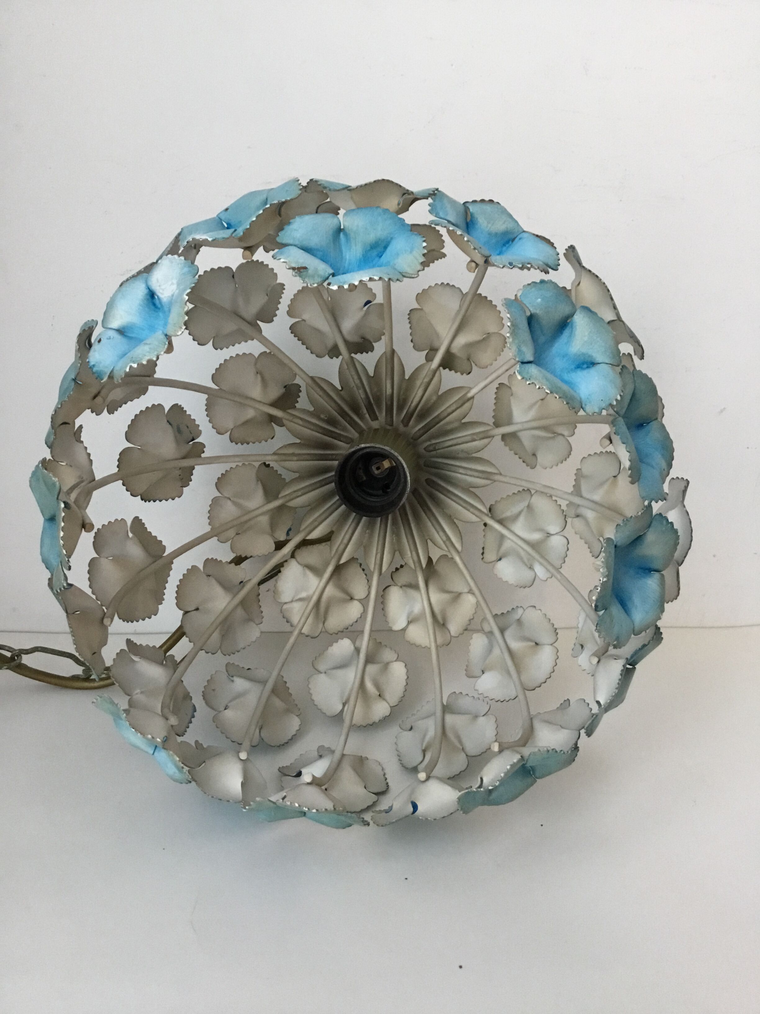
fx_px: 907
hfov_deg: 45.4
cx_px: 380
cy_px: 507
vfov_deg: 58.4
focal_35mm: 31
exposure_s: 1/33
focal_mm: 3.3
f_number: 2.4
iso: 160
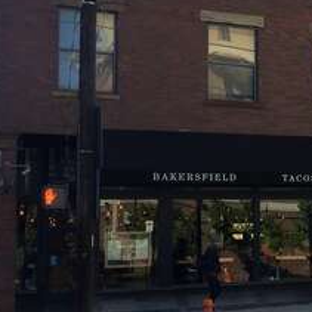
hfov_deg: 16.0
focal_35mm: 97
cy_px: 142
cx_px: 510
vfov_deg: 17.9
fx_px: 989
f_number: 2.2
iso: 32
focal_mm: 4.15
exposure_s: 1/732
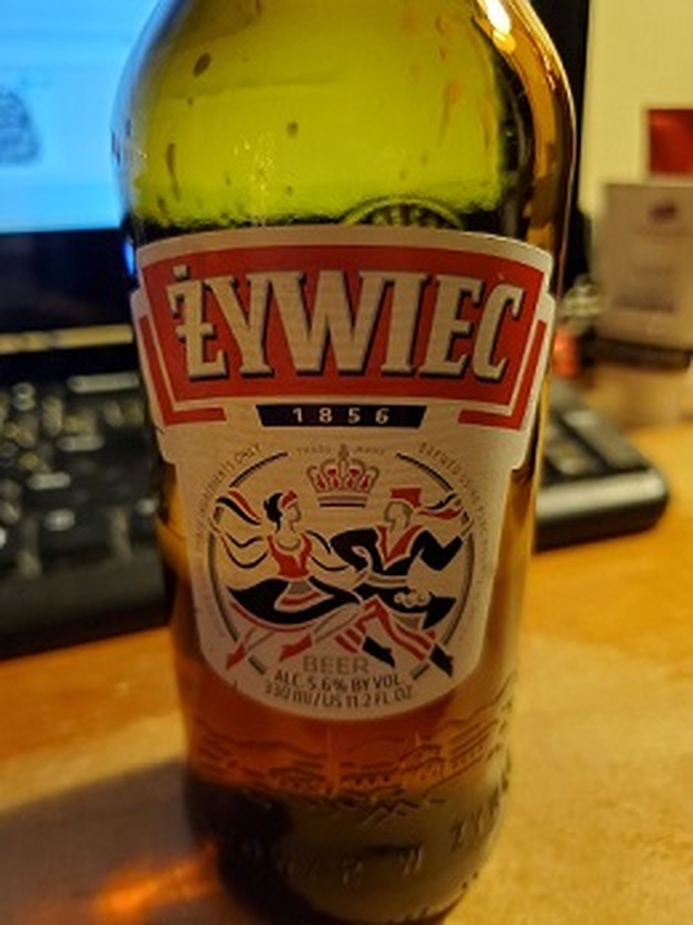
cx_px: 346
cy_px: 462
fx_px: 694
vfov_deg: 67.3
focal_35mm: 26
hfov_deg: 53.0
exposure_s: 1/39
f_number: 1.5
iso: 400
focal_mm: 4.3
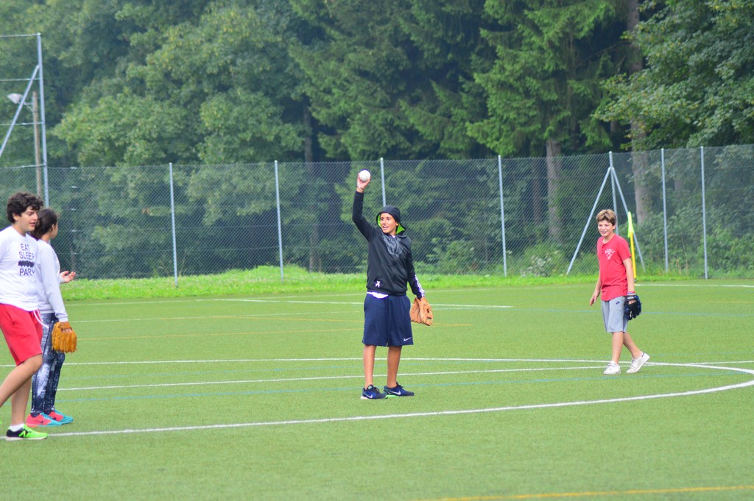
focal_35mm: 202
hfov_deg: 10.2
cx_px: 377
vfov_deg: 6.8
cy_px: 250
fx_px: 4238
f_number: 4.2
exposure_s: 1/500
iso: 450
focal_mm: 135
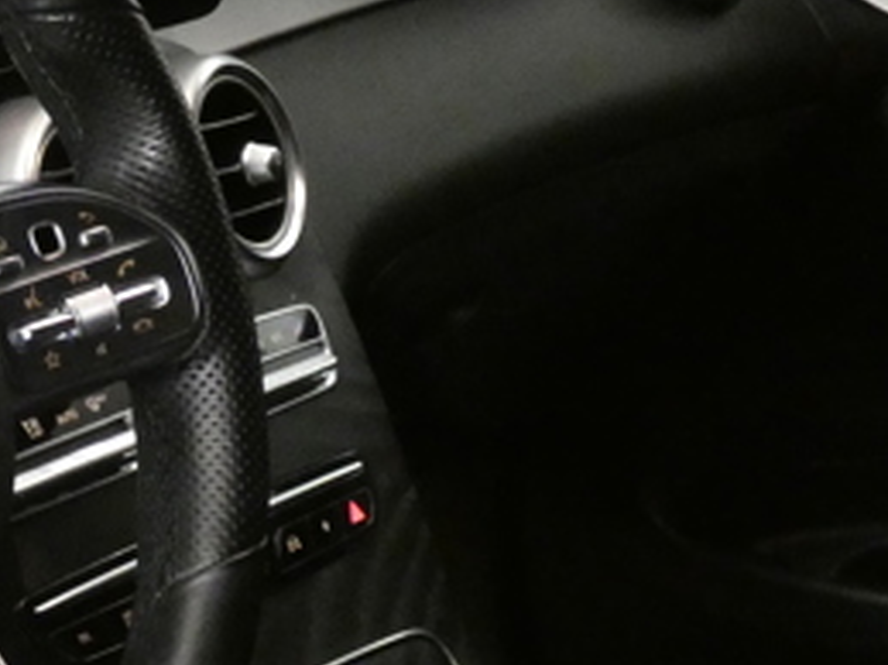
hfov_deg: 14.6
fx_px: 3410
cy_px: 377
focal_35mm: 133
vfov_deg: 11.1
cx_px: 48
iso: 1600
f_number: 3.7
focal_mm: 7.8
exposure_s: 1/20
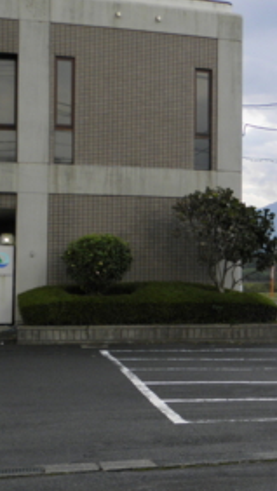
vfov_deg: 25.0
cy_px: 227
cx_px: 357
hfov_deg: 13.7
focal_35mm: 85
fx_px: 1108
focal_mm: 7.9
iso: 100
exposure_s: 1/100
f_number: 3.9
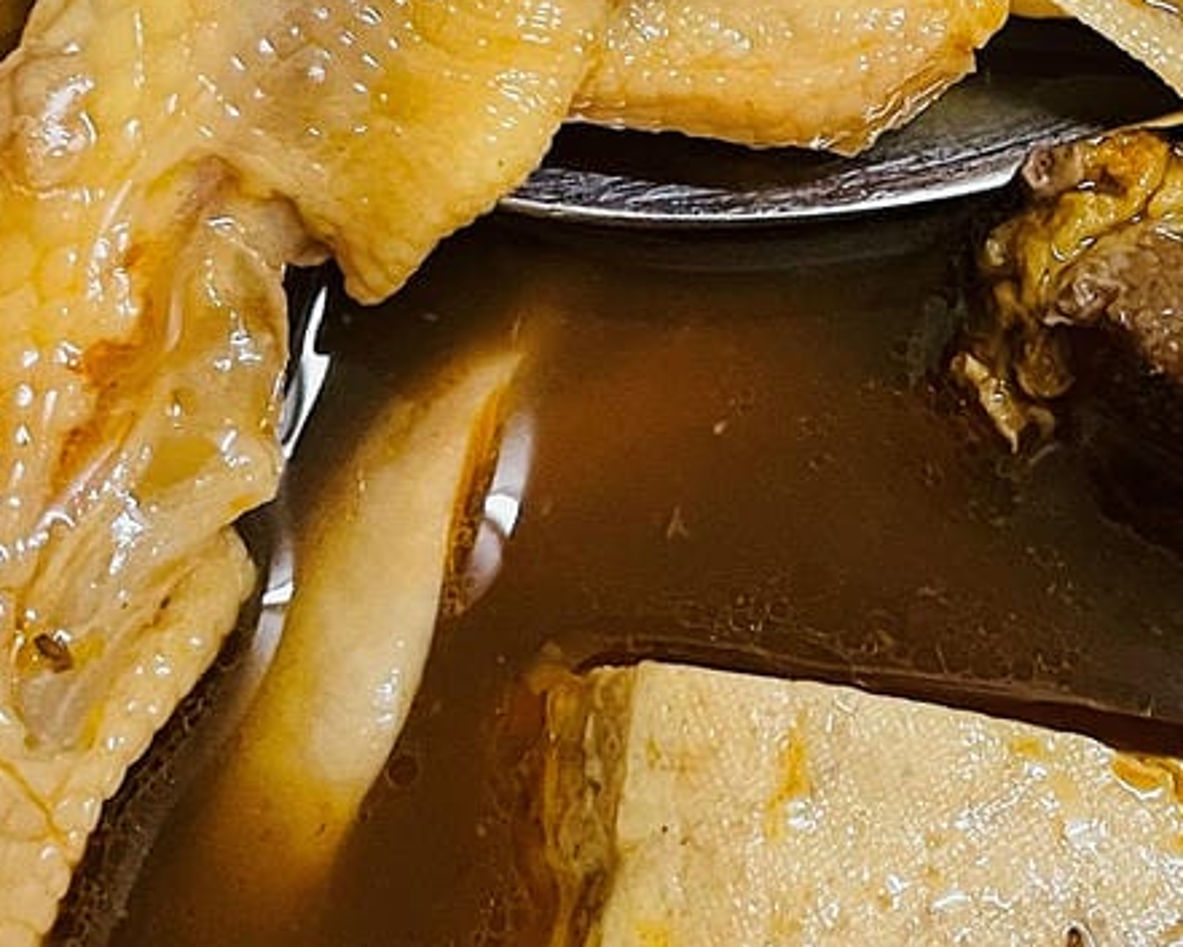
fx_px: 2416
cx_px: 775
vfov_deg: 21.9
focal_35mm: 69
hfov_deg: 27.4
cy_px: 185
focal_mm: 4.2
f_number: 1.6
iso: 320
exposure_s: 1/60
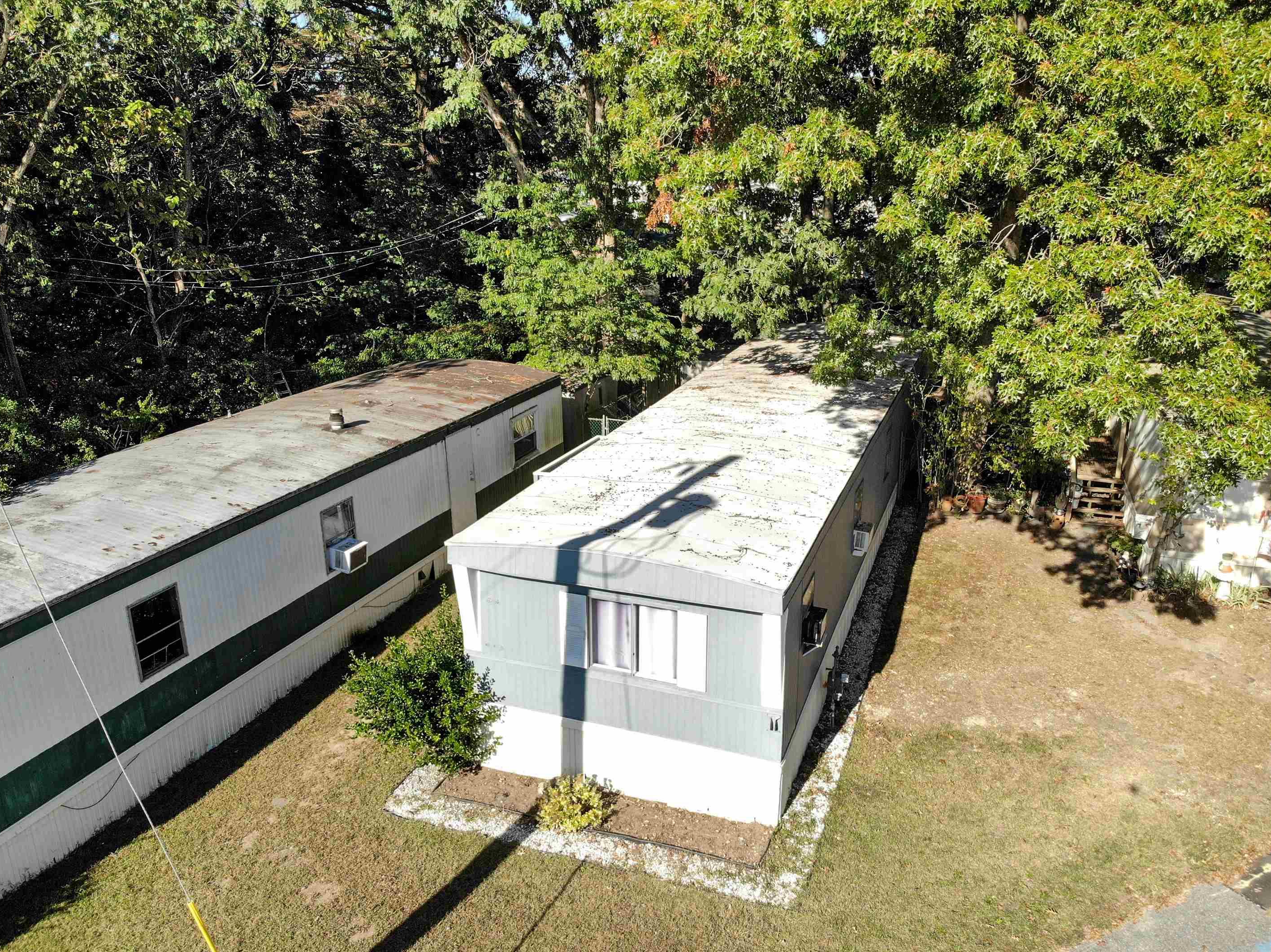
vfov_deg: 53.0
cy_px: 487
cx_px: 624
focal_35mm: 26
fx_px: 954
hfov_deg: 67.3
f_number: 2.8
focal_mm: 4.5
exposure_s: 1/686
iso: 100
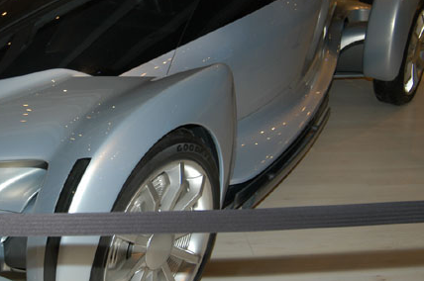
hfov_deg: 34.5
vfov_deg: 23.6
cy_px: 90
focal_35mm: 57
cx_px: 117
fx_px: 670
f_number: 5
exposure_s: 1/60
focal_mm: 24
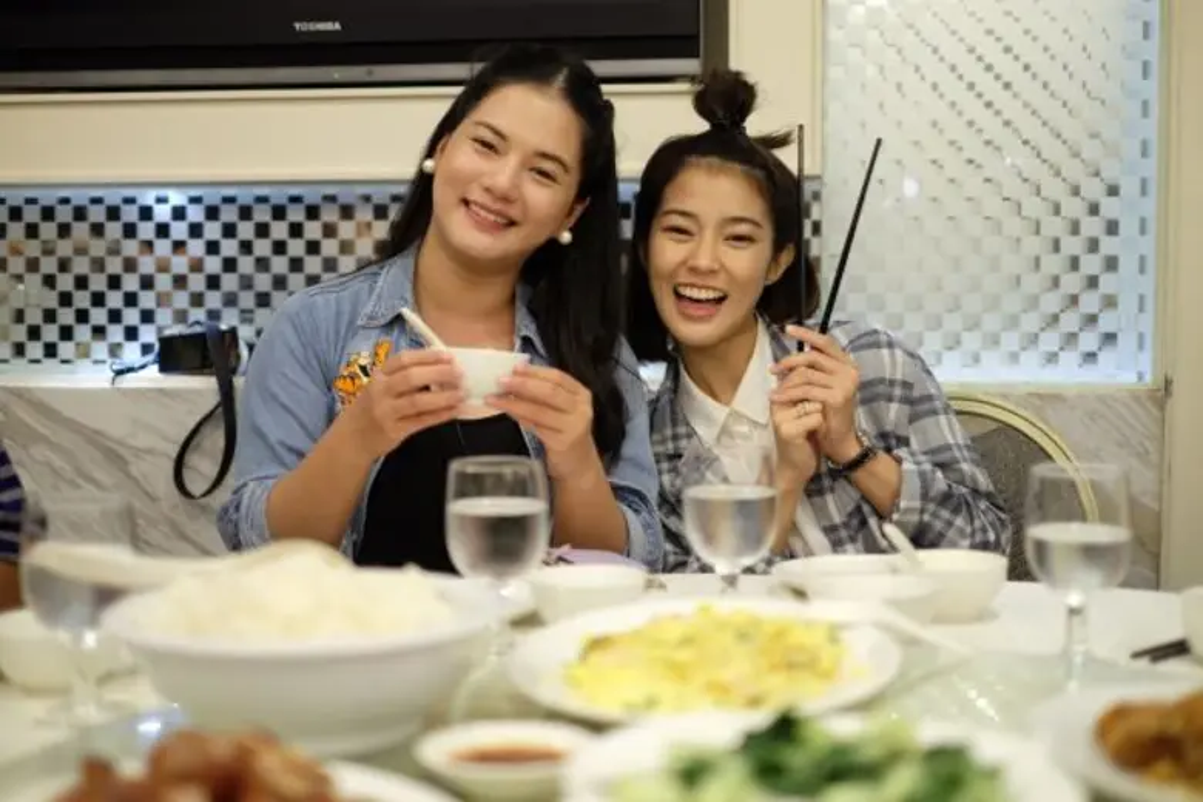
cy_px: 401
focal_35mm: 53
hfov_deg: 37.5
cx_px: 602
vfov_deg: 25.5
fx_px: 1771
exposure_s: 1/60
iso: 200
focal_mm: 35
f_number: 1.4
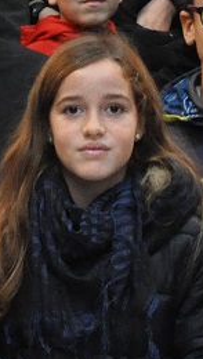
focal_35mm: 211
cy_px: 146
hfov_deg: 5.7
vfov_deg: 10.2
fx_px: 2010
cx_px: -52
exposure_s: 1/25
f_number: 5
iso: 2500
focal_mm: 25
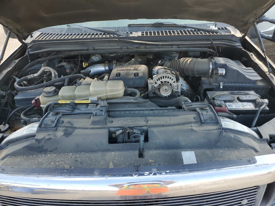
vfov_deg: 53.1
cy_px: 103
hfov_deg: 67.3
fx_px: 207
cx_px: 138
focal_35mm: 26
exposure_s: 1/345
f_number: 1.5
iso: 50
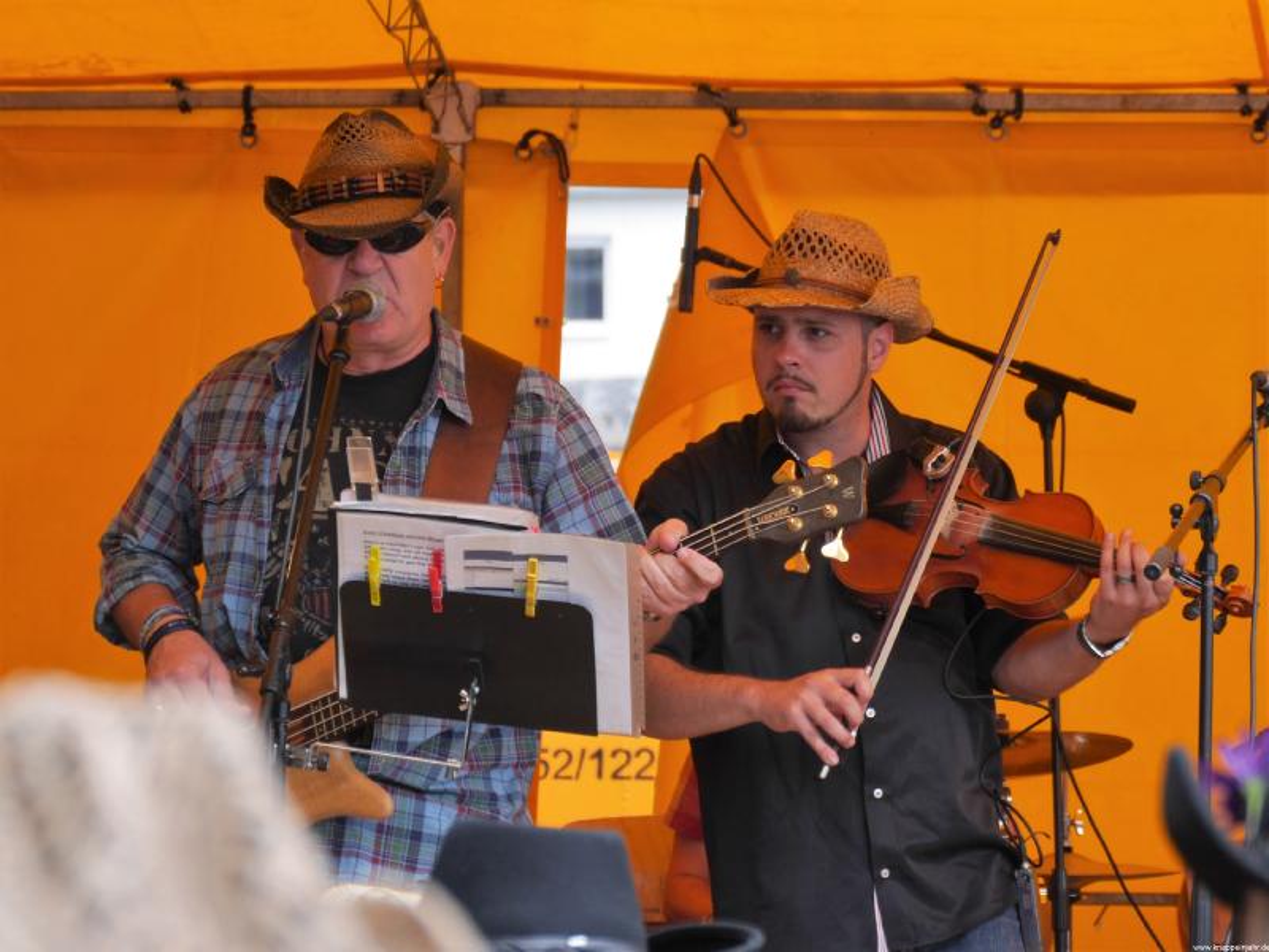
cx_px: 634
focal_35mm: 156
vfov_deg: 9.5
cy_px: 476
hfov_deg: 12.7
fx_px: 5719
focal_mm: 78
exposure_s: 1/160
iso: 400
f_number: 5.8
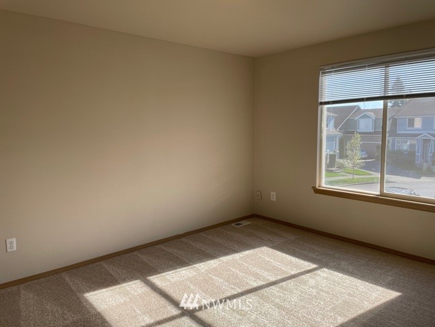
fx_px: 327
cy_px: 164
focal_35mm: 26
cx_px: 218
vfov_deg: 53.1
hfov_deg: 67.3
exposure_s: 1/296
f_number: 1.6
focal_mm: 4.2
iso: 32
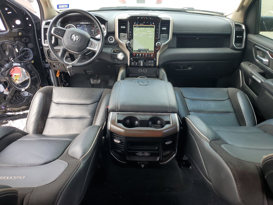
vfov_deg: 53.1
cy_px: 102
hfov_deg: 67.3
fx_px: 205
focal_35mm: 26
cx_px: 136
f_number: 1.5
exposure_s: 1/244
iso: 50
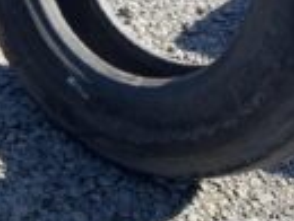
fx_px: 732
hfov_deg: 19.9
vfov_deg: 17.0
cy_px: 35
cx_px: -138
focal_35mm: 86
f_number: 1.8
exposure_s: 1/762
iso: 32
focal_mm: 4.25
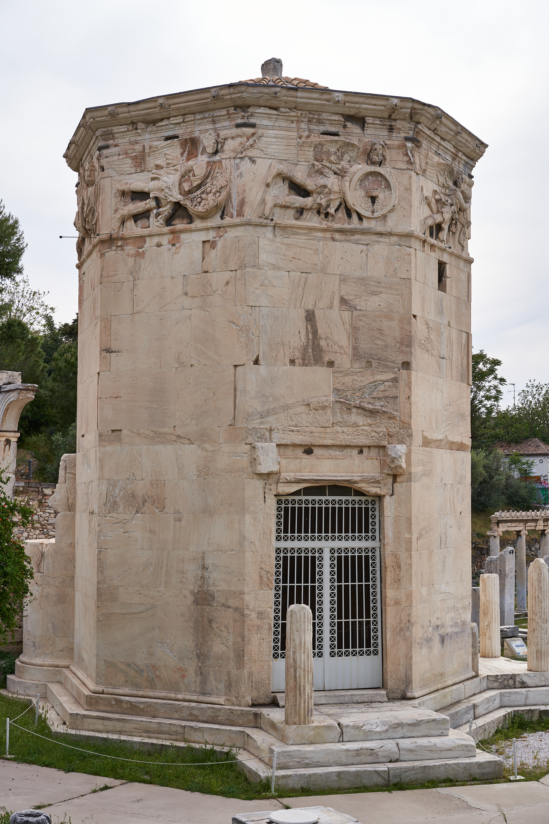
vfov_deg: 36.2
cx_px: 274
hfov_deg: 24.6
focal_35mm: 55
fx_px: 1258
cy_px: 412
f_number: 8
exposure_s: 1/160
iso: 100
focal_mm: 55
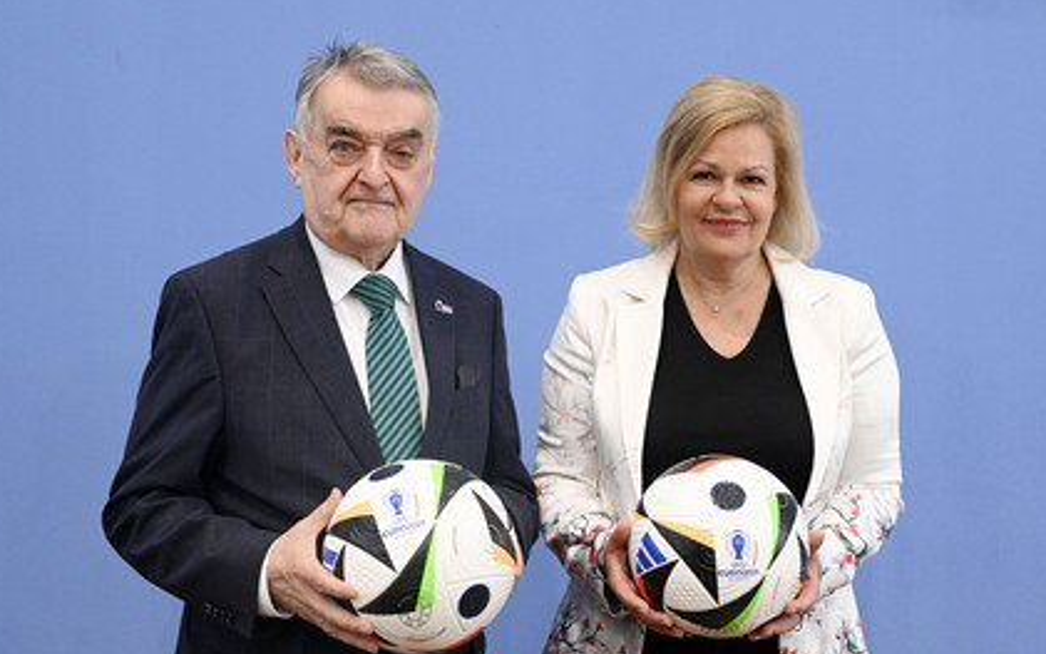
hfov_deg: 41.8
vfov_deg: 26.8
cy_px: 358
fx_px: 1368
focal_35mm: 48
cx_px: 523
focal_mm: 44
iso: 4000
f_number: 5.6
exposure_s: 1/500
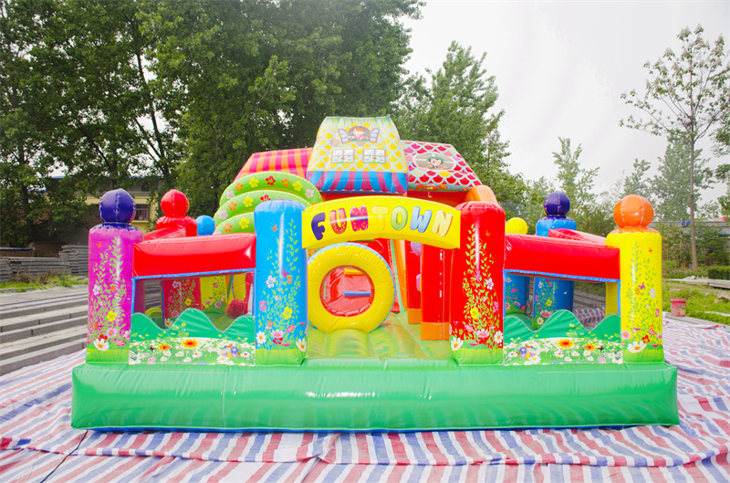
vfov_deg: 39.8
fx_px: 667
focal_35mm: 33
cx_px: 365
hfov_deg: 57.3
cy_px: 242
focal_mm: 22
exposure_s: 1/250
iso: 100
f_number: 4
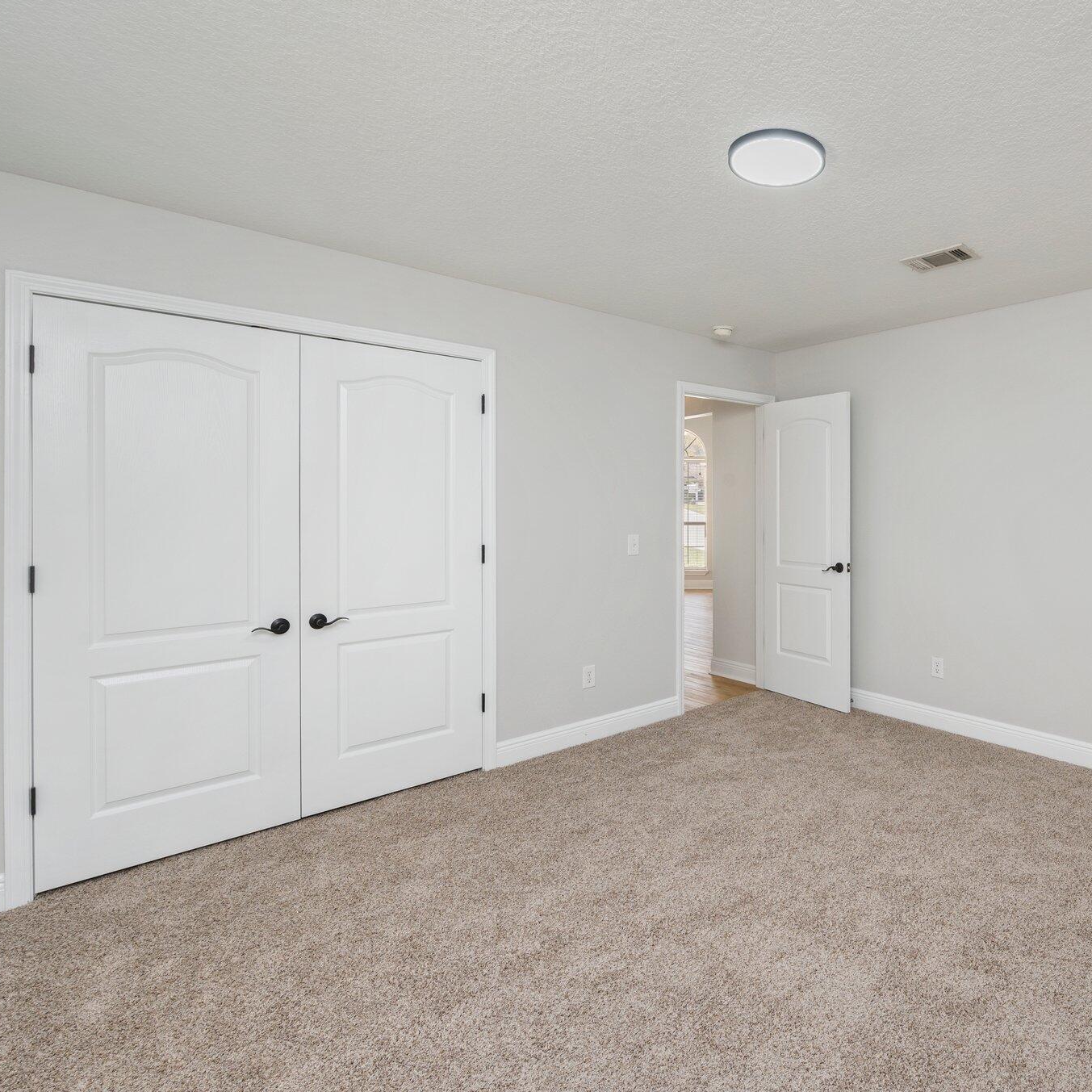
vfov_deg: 80.7
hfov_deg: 77.0
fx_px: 642
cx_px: 763
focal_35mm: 18
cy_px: 544
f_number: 9
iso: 320
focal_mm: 14
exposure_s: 1/30
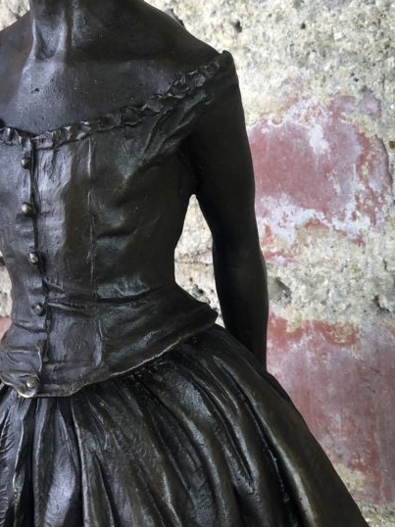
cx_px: 152
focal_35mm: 99
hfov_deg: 14.9
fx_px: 1507
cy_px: 218
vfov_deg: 19.8
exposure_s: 1/50
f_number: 2.4
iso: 40
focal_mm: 6
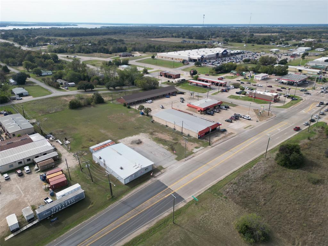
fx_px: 227
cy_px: 123
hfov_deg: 71.6
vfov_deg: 56.8
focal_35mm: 24
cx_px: 164
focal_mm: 6.72
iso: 200
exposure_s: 1/3000
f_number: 1.7
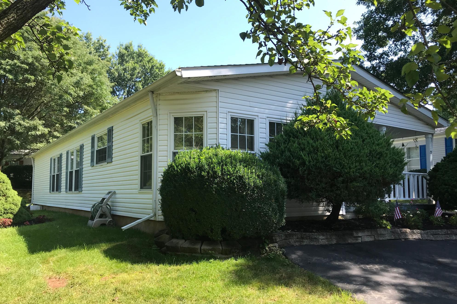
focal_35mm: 30
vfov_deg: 43.5
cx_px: 224
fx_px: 381
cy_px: 167
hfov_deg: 61.9
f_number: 1.8
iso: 20
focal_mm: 3.99
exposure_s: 1/602
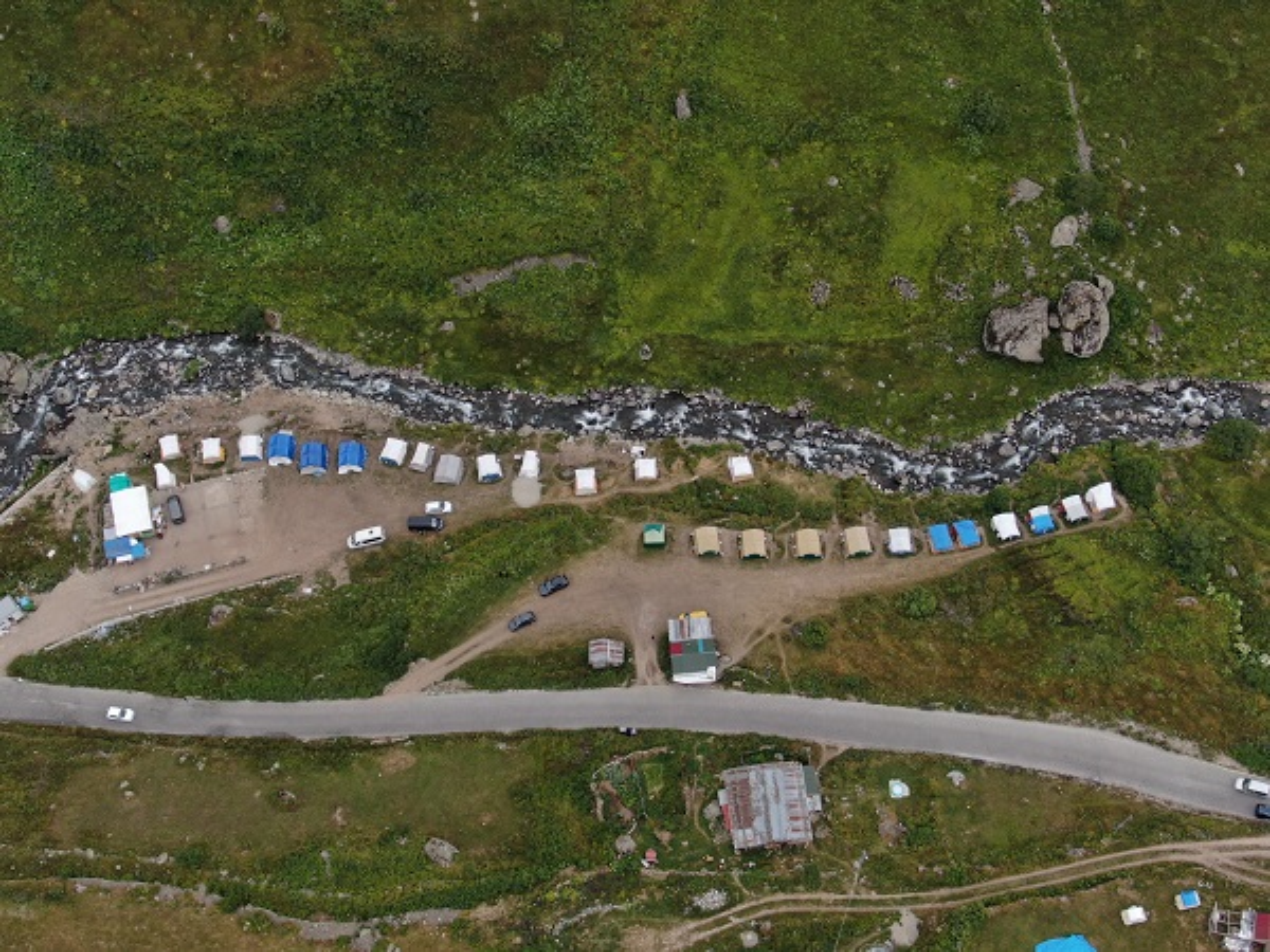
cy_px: 476
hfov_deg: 42.1
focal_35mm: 45
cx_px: 635
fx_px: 1651
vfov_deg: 32.2
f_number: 3.7
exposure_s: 1/400
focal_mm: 7.88
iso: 100
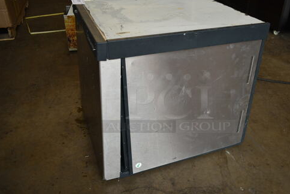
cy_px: 101
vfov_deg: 39.0
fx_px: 274
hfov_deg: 55.5
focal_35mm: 34
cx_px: 169
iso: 110
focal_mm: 18
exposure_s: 1/30
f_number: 3.5
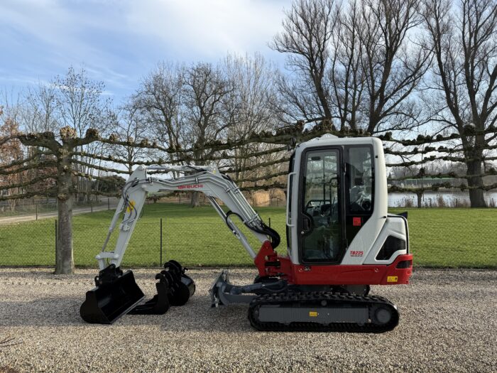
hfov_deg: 71.6
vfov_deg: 56.8
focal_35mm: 24
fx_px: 345
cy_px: 186
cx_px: 248
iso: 80
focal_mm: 6.76
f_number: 1.78
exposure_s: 1/2000
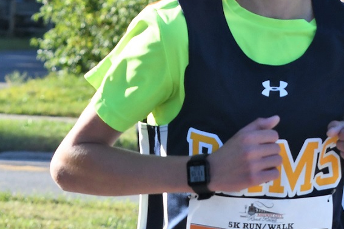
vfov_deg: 6.0
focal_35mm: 227
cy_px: 48
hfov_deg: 9.1
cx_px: 261
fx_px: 2169
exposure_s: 1/800
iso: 720
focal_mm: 70
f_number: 6.3
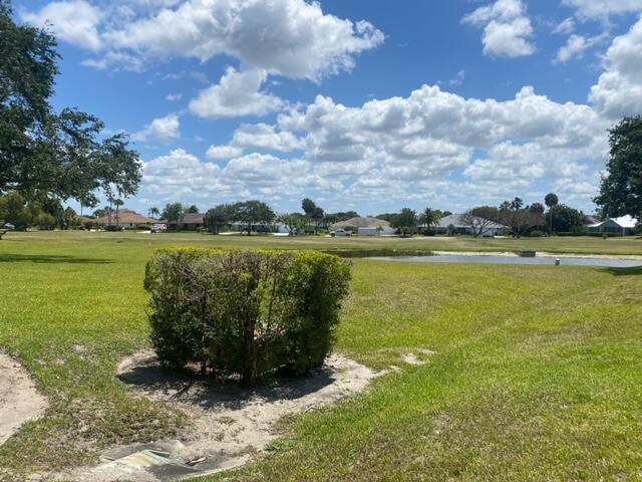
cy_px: 241
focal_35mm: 26
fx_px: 482
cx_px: 321
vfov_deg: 53.1
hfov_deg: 67.3
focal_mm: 4.25
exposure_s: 1/5495
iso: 32
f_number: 1.8
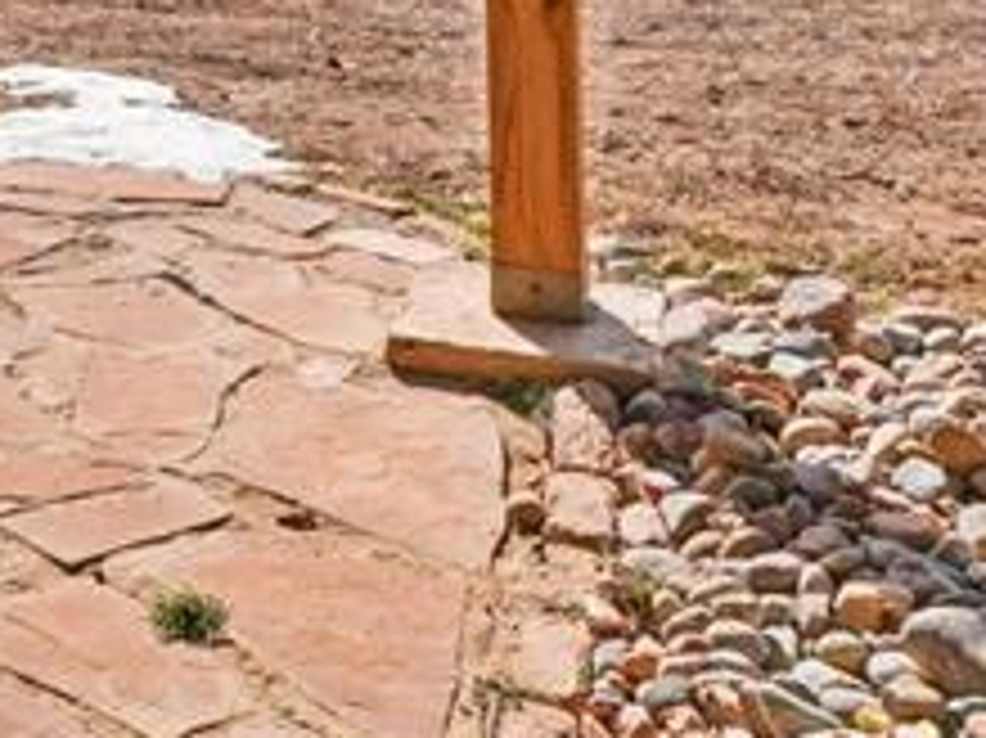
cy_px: -500
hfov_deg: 23.7
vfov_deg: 17.1
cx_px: -234
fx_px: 2114
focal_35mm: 74
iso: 100
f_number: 8
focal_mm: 11
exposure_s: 1/500
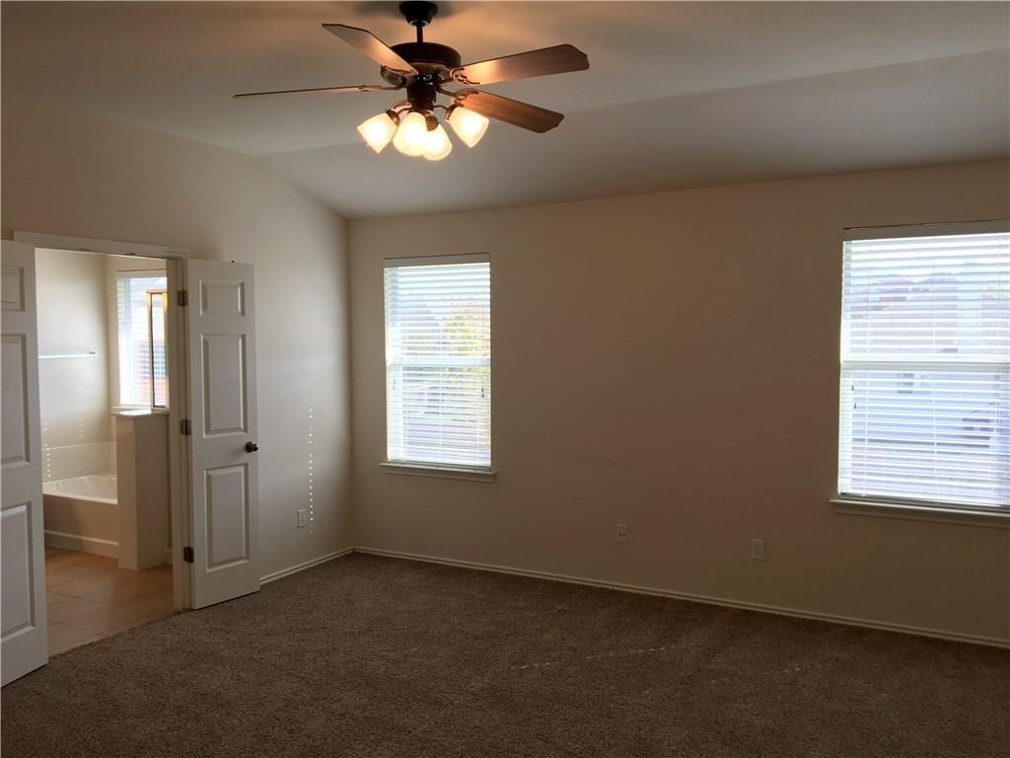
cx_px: 505
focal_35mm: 29
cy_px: 379
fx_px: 846
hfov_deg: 61.7
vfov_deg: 48.2
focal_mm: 4.15
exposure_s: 1/120
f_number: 2.2
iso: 25
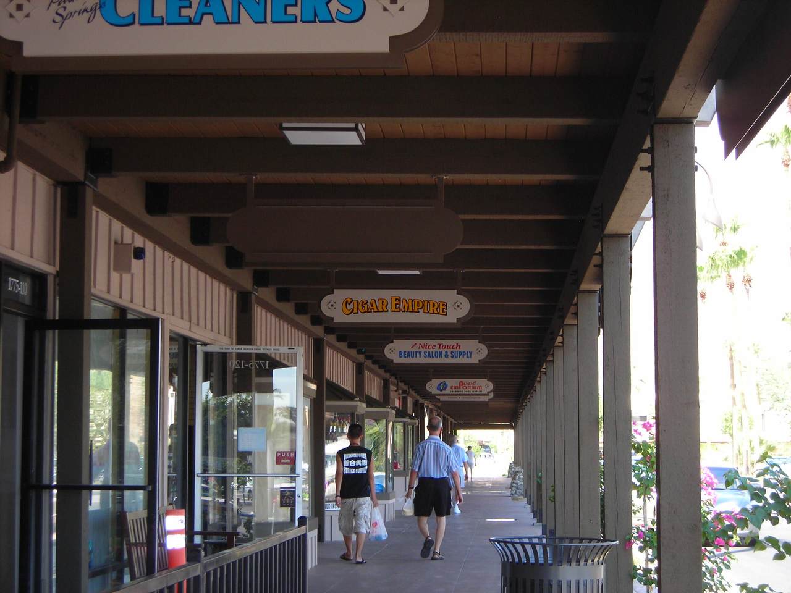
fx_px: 1760
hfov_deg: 25.3
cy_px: 296
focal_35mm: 77
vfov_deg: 19.1
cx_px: 396
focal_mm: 12.7
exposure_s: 1/60.1
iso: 77
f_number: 4.2
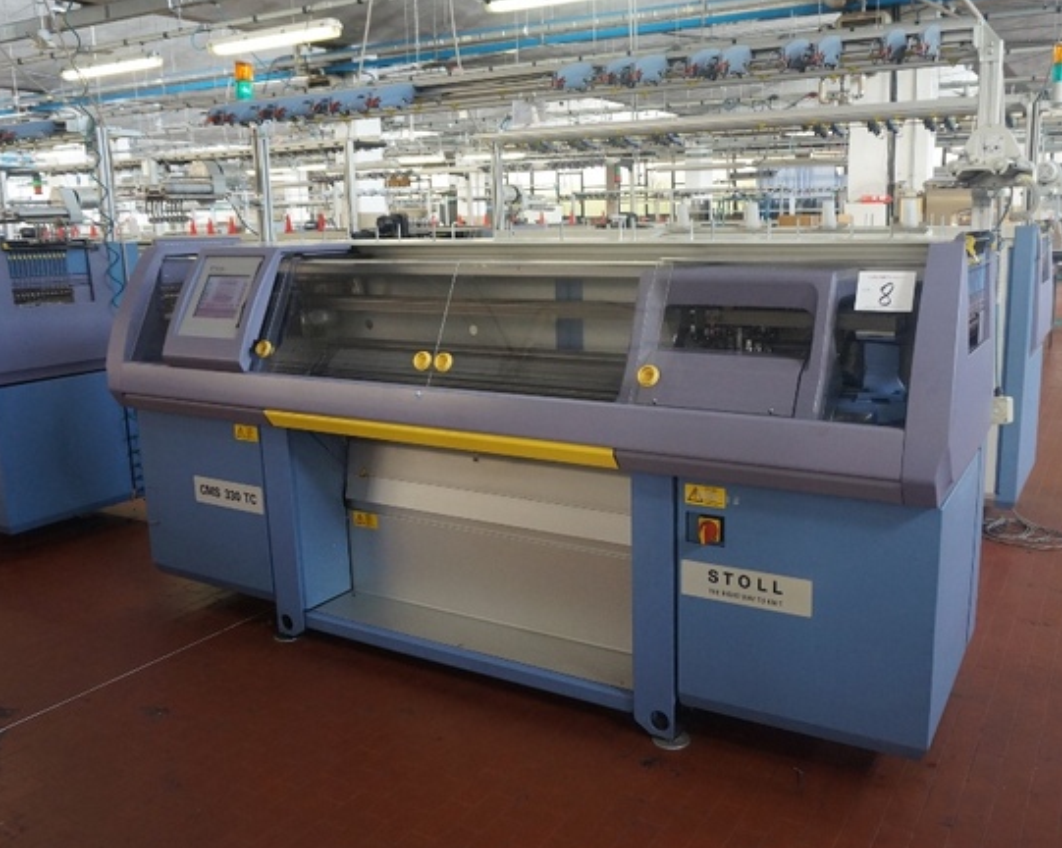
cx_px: 601
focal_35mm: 30
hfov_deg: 58.6
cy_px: 400
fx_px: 942
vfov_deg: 48.4
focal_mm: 16
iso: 1250
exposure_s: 1/160
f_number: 4
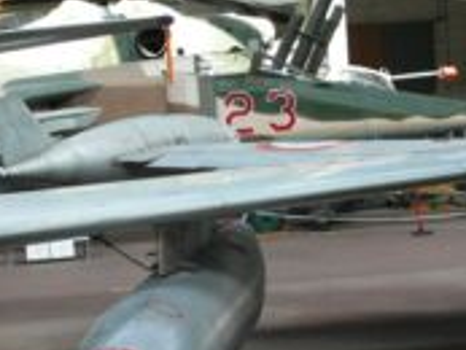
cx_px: 46
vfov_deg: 13.8
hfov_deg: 18.1
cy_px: 284
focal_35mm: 107
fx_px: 1441
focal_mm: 7.8
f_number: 3.2
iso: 100
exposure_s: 1/100
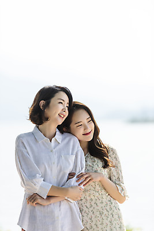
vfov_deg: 12.4
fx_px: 1058
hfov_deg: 8.3
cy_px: 116
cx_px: 77
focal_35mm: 165
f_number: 2.8
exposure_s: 1/2000
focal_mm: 165
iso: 100
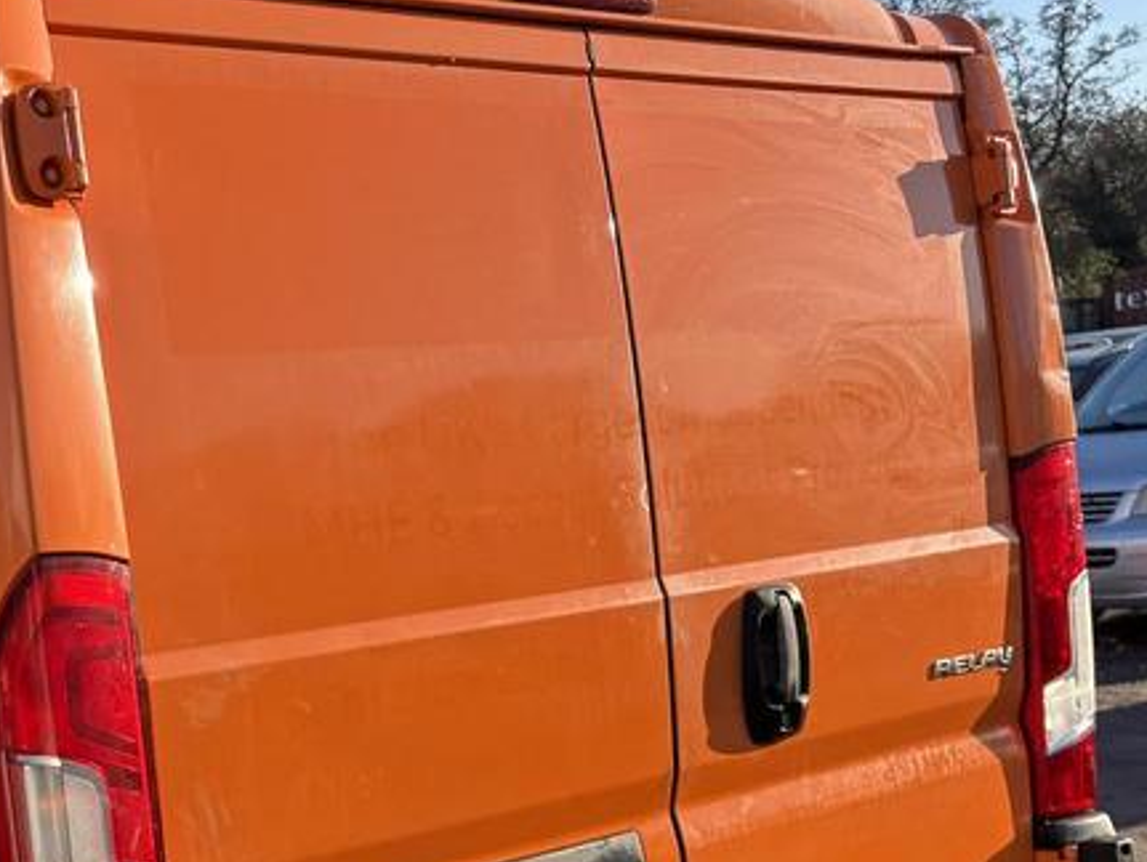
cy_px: 724
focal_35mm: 54
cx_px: 178
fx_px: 1791
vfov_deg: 26.4
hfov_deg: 34.1
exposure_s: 1/1196
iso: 50
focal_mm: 5.96
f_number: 1.6
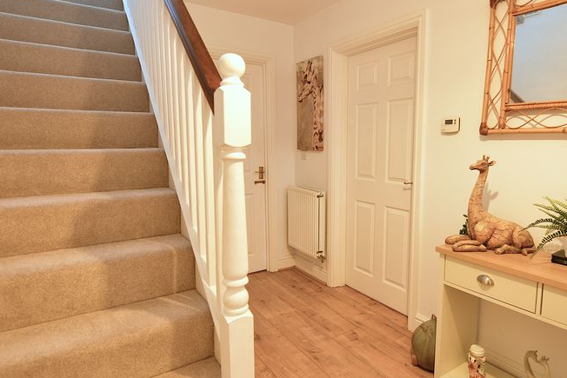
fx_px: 347
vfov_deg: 57.2
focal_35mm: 22
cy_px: 194
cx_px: 324
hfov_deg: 78.1
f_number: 2.8
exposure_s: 1/30
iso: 160
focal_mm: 14
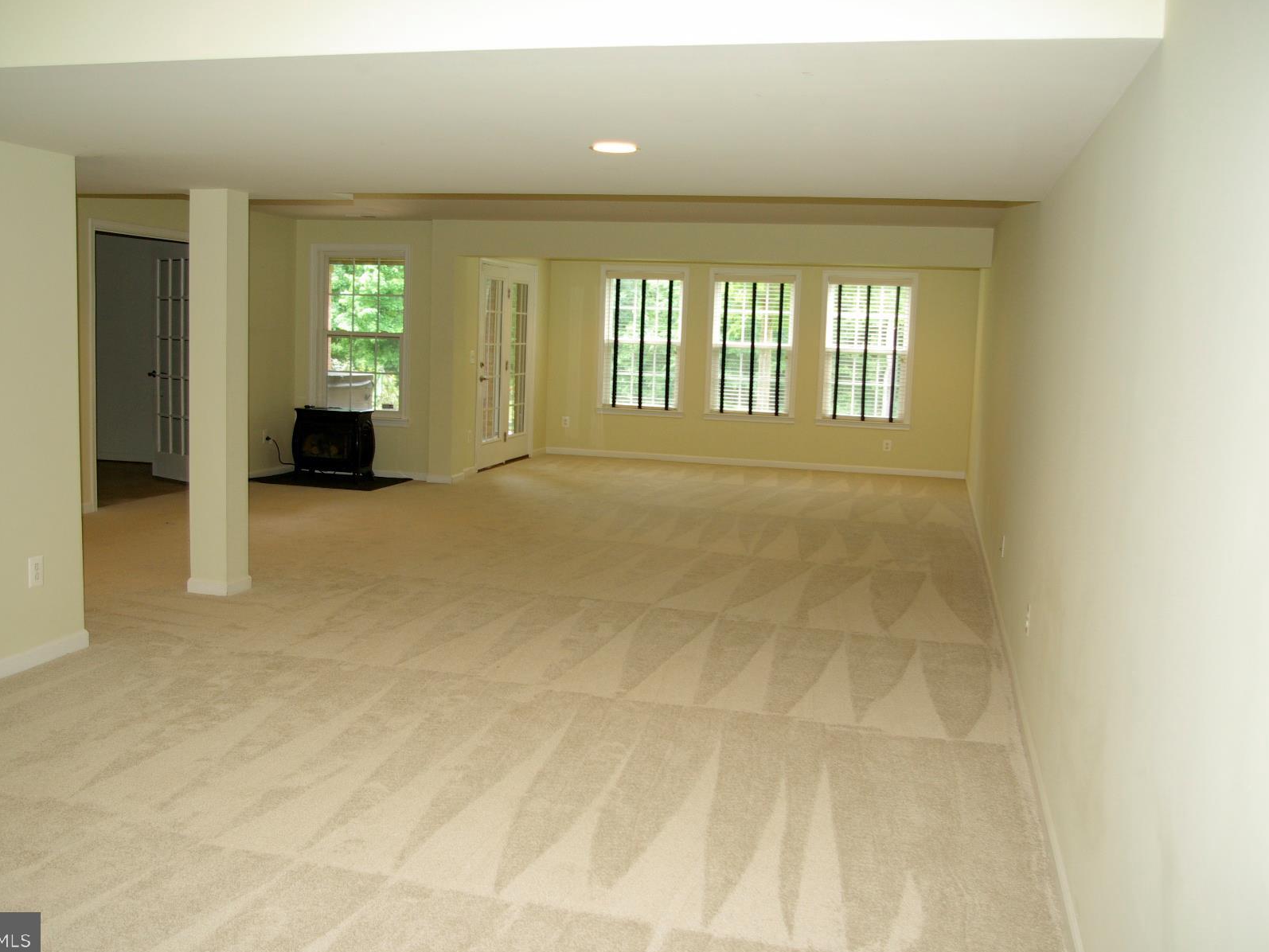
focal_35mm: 33
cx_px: 610
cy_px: 480
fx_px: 1210
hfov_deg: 55.3
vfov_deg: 43.0
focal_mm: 20
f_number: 4
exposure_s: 1/30
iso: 200
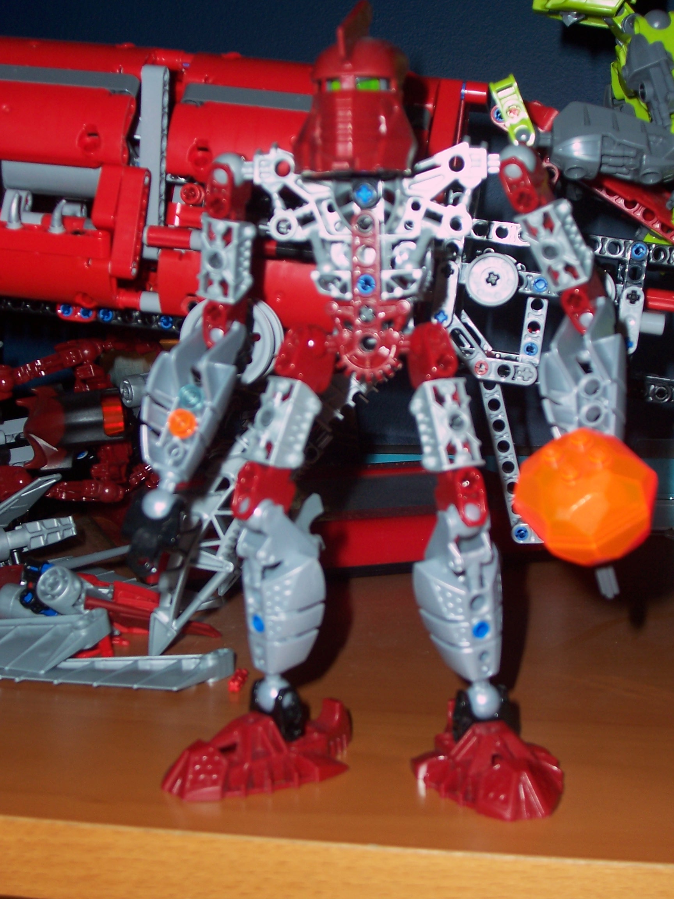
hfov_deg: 27.5
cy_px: 450
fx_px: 1376
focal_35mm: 53
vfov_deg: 36.2
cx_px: 337
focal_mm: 8.6
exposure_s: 1/60
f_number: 3.4
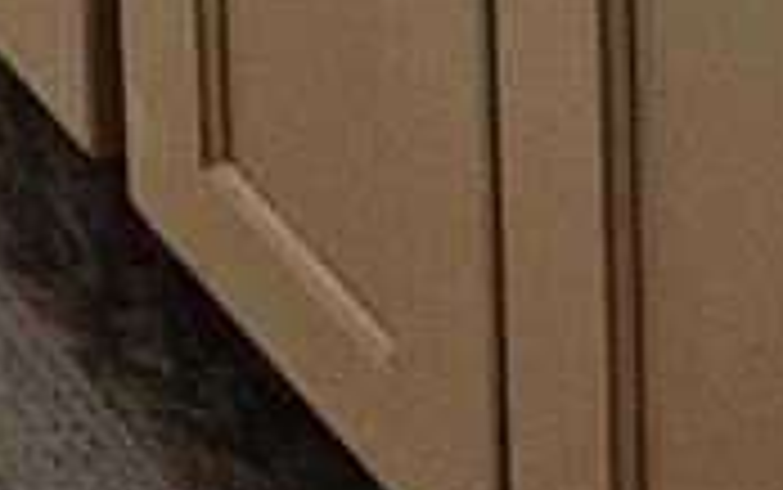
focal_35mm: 168
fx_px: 3587
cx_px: -693
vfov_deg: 5.6
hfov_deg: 11.4
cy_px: -2000
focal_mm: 6.3
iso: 250
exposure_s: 1/120
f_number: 1.7
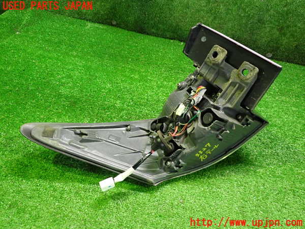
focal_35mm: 30
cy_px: 114
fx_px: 264
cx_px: 152
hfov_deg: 60.0
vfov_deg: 46.8
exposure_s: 1/30
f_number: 2.3
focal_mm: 5.4
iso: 800
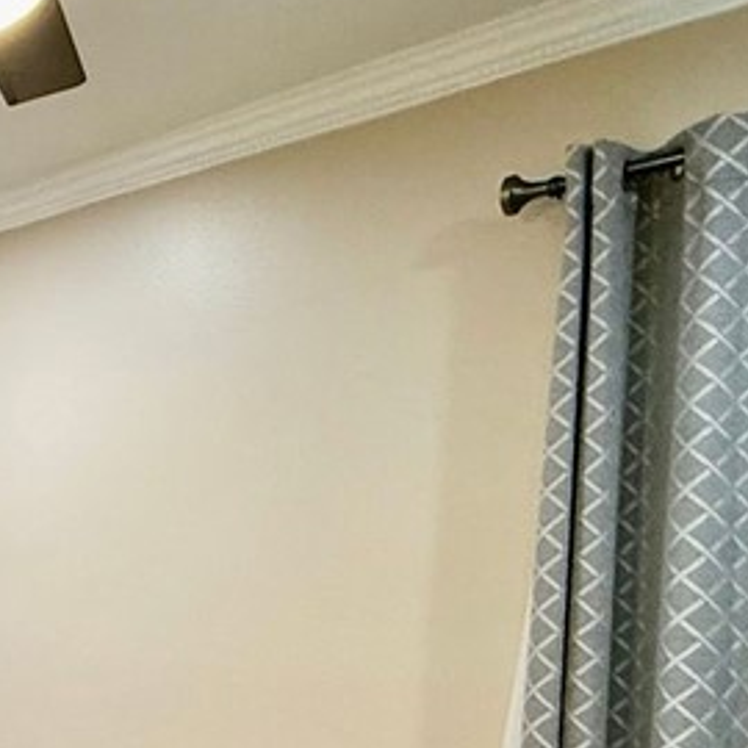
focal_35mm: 47
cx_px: -255
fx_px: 1149
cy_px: 665
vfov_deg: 34.2
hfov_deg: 28.6
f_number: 2.2
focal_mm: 2.22
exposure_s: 1/120
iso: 250
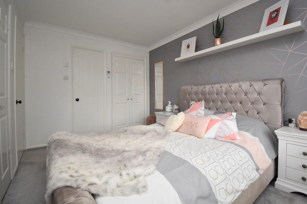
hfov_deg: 96.7
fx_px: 136
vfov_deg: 73.7
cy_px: 97
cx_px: 159
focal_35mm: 16
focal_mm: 10
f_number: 4.5
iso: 800
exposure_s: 1/125
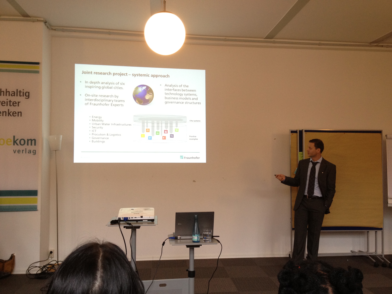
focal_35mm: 35
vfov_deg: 40.7
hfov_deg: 52.6
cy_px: 147
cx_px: 196
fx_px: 396
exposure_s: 1/20
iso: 125
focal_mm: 4.28
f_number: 2.4
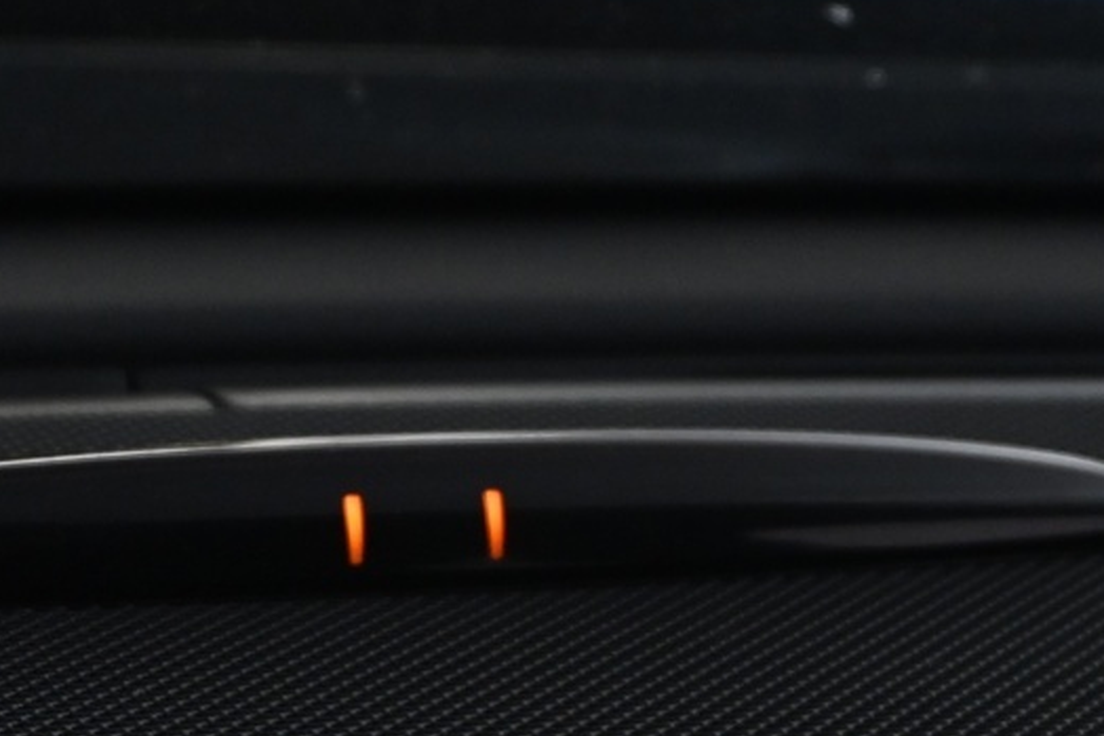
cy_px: 588
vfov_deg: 8.2
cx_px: 478
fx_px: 5119
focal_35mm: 167
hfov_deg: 12.3
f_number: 5.3
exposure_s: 1/30
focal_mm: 36
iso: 1600
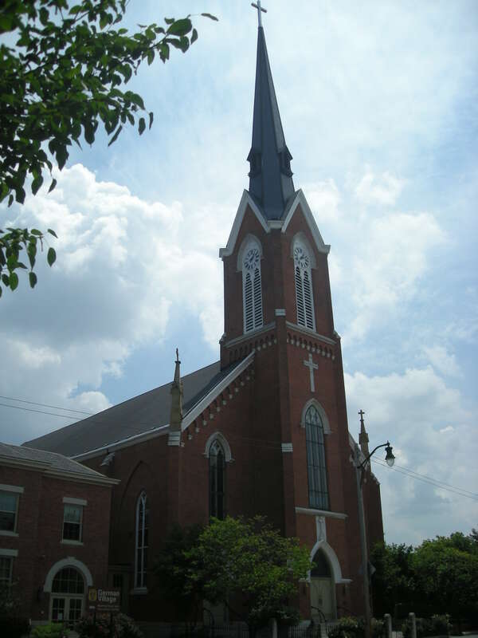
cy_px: 319
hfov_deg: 40.7
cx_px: 239
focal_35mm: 35
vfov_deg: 52.6
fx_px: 644
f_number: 5.7
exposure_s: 1/435
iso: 50
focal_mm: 5.7
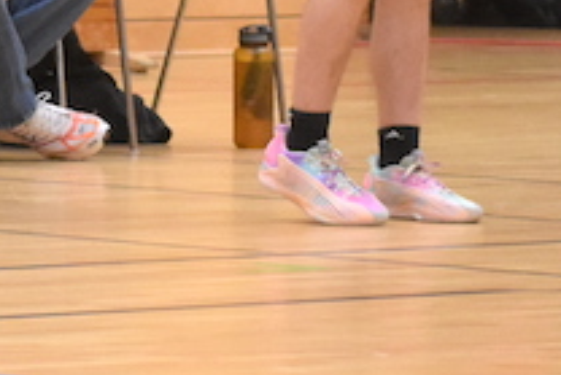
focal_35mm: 591
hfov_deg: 3.5
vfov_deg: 2.3
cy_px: -366
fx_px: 9216
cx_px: -434
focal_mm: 80
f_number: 2.8
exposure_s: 1/1000
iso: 3200
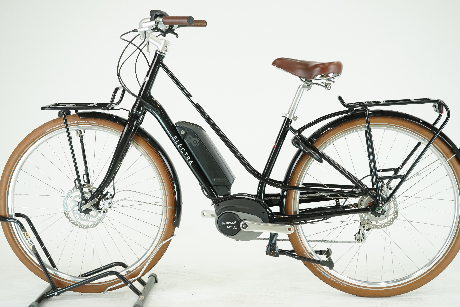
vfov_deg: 23.4
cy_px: 147
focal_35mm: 58
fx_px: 741
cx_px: 232
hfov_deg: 34.5
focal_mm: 54
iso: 1600
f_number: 5.6
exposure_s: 1/200
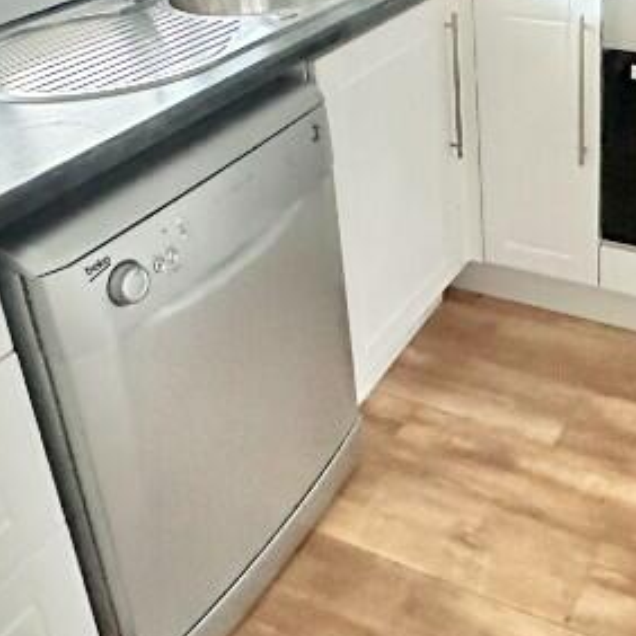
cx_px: 496
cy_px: 111
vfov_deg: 36.1
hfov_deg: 36.4
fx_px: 935
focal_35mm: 45
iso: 2000
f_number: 2.2
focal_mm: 2.22
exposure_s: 1/30
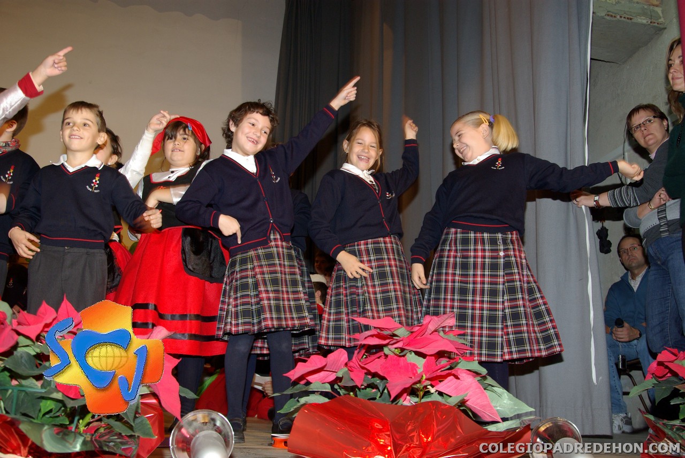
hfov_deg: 55.0
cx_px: 342
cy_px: 229
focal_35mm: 34
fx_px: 657
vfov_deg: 38.5
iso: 400
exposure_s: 1/45
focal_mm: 23
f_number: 5.6
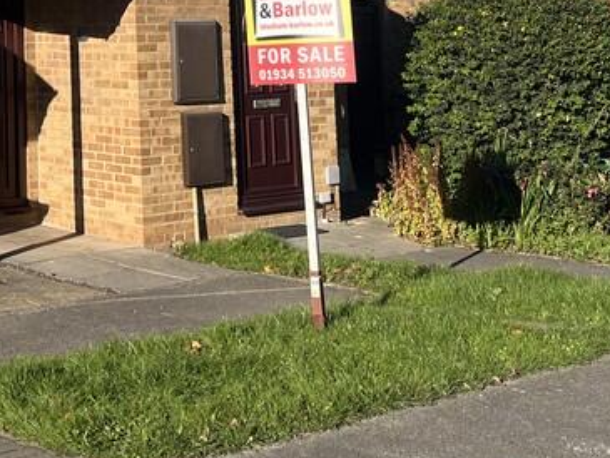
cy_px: -114
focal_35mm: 73
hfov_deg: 25.3
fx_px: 1287
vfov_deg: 18.9
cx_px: -13
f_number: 1.6
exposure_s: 1/3215
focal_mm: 5.1
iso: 50
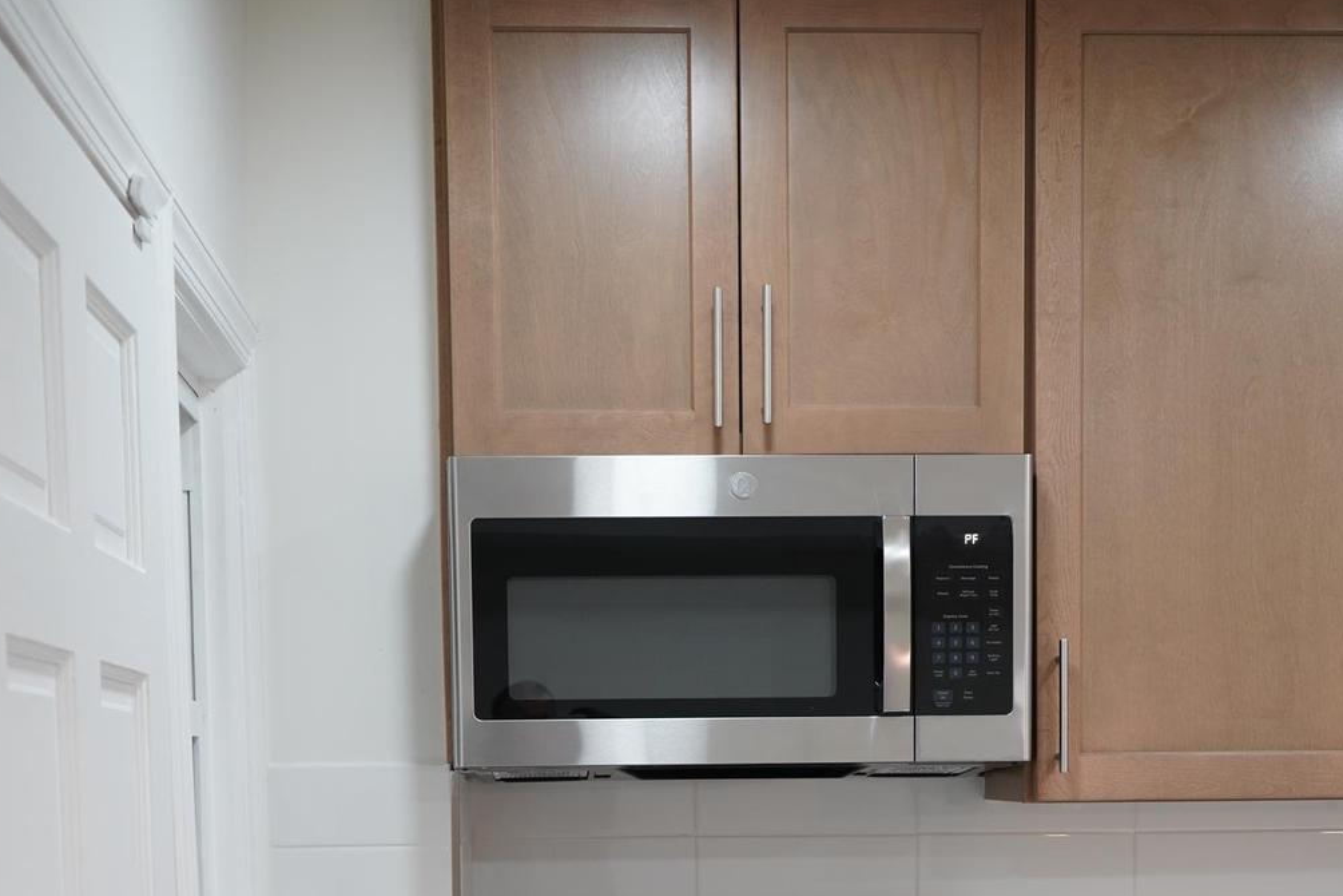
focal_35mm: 55
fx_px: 2052
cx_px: 664
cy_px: 975
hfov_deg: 36.2
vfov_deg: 23.2
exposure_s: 1/160
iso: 1000
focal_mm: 36
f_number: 4
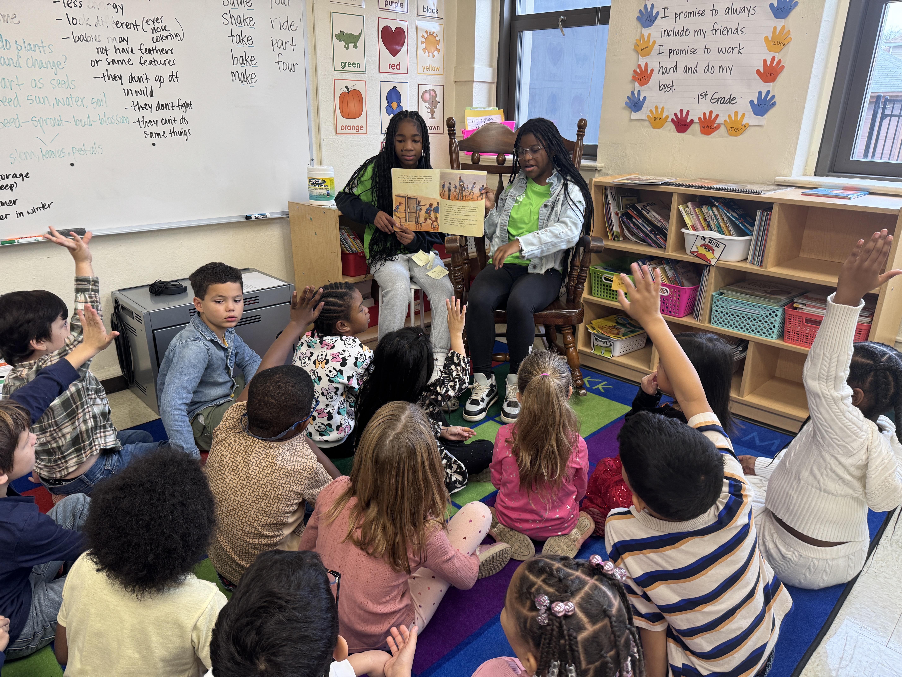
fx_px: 625
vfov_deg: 56.8
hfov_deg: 71.6
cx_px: 451
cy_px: 338
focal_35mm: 24
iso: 125
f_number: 1.78
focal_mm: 6.76
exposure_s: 1/60
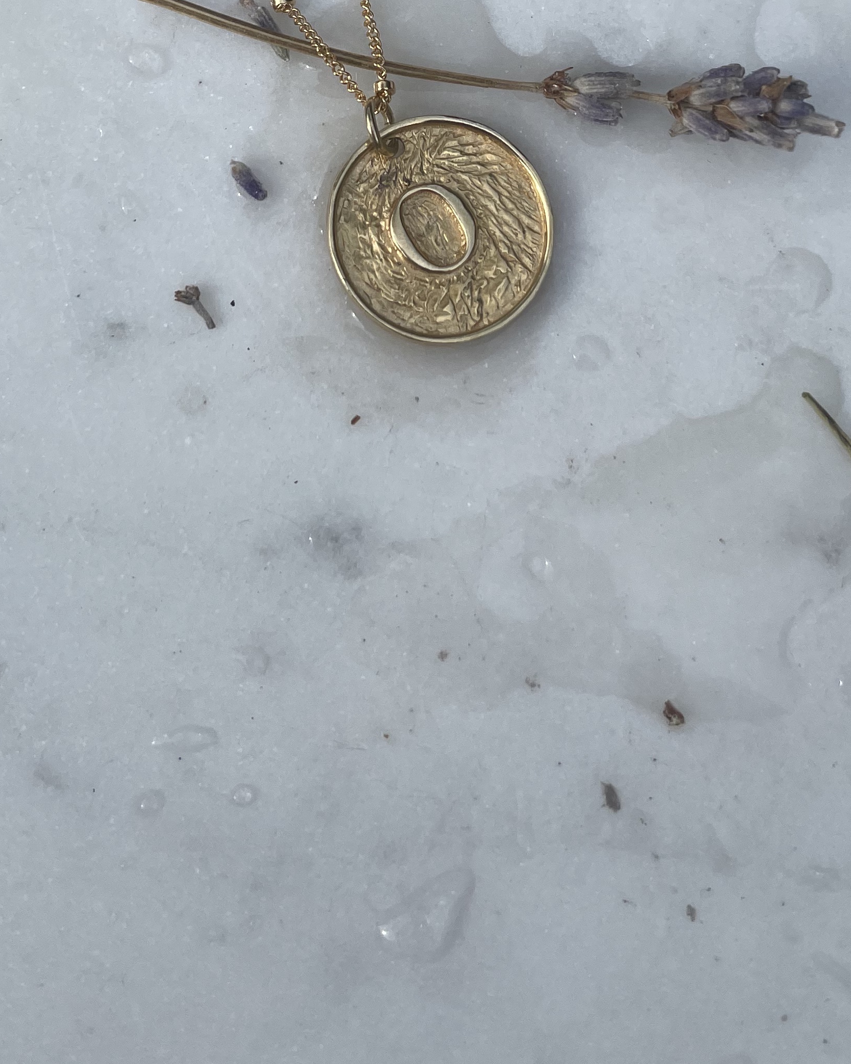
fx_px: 1574
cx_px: 389
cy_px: 30
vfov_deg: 34.4
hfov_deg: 30.2
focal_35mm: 50
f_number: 1.6
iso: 32
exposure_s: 1/2506
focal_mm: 4.2
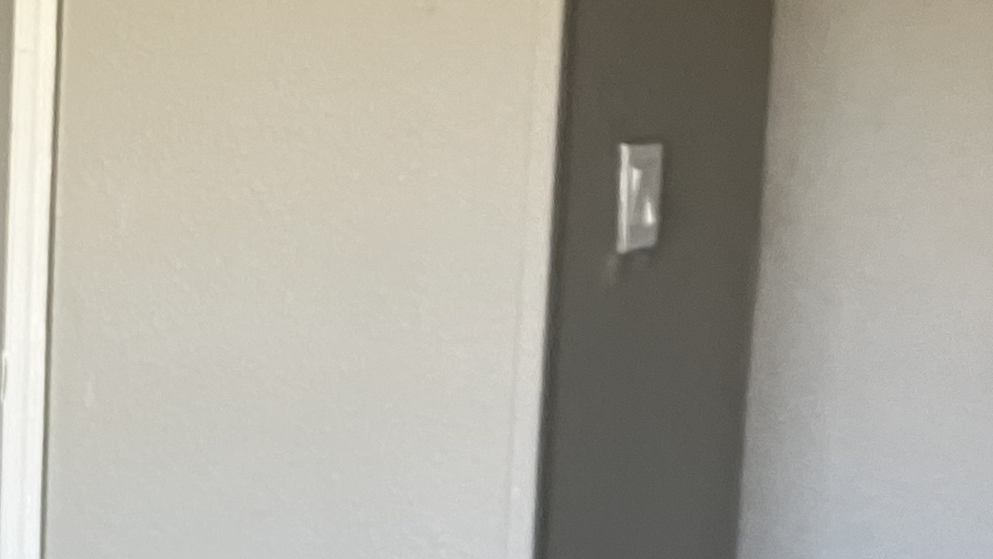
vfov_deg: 12.1
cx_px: -309
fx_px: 2633
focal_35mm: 100
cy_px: 413
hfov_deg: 19.6
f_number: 1.8
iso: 125
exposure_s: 1/60
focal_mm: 3.99
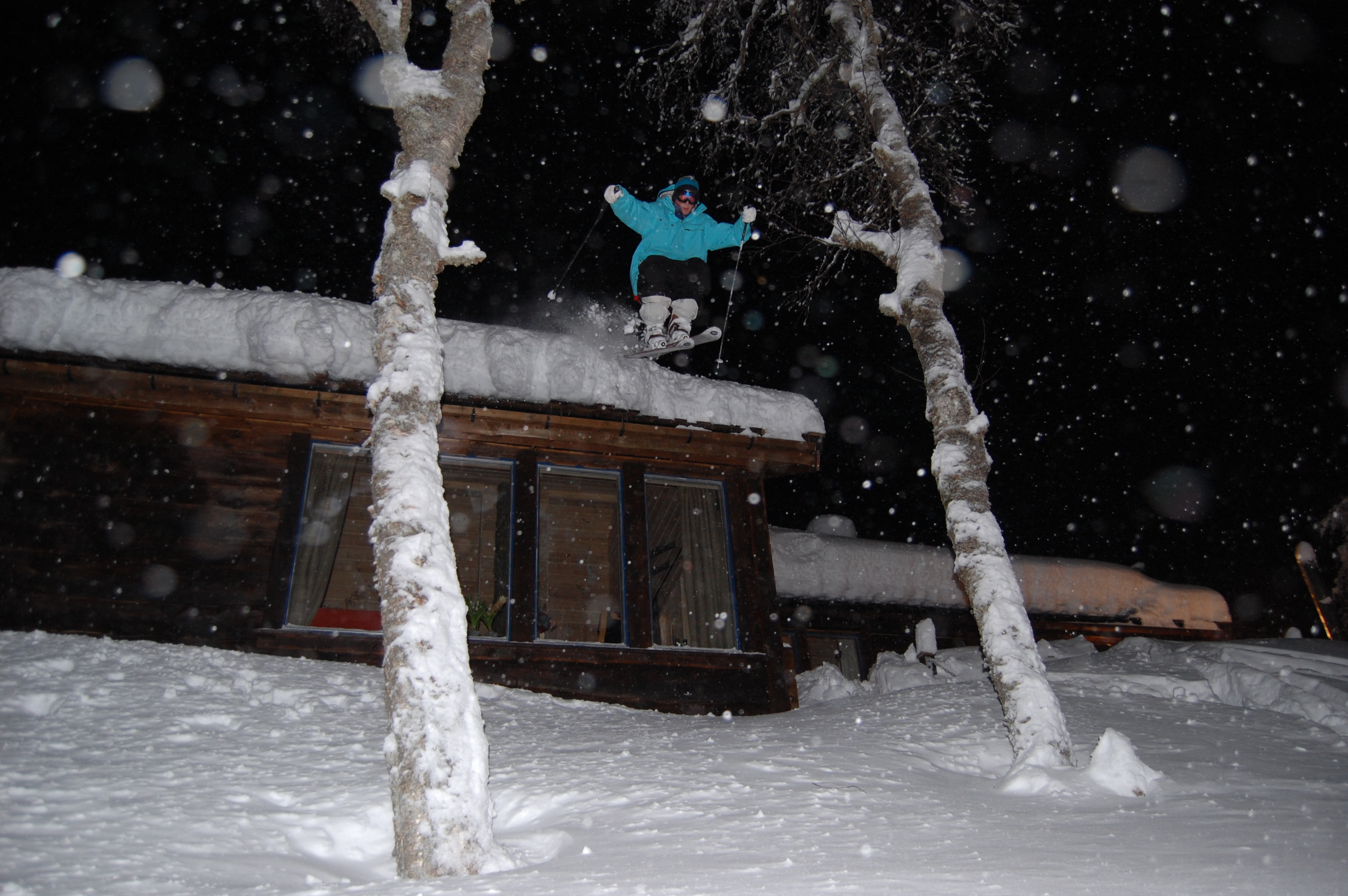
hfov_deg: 67.4
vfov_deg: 47.8
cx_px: 674
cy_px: 448
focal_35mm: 27
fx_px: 1010
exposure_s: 1/60
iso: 400
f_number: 3.5
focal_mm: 18
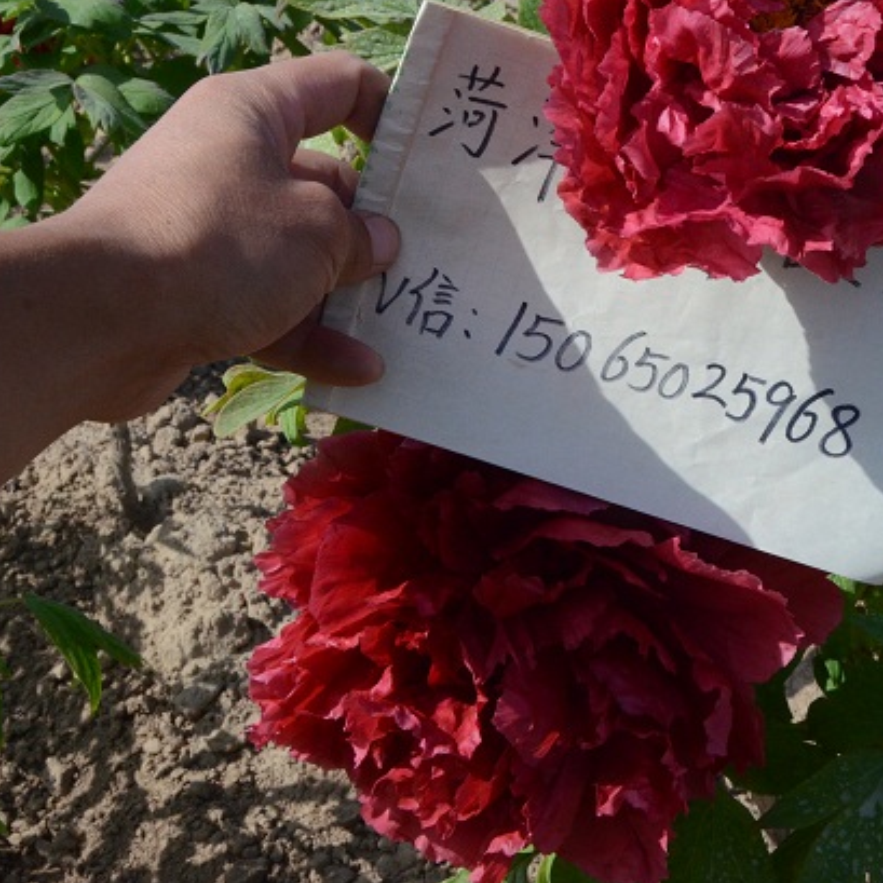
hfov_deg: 30.2
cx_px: 622
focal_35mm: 56
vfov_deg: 30.5
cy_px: 361
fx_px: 1616
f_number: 16
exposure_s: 1/800
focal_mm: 24
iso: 1600
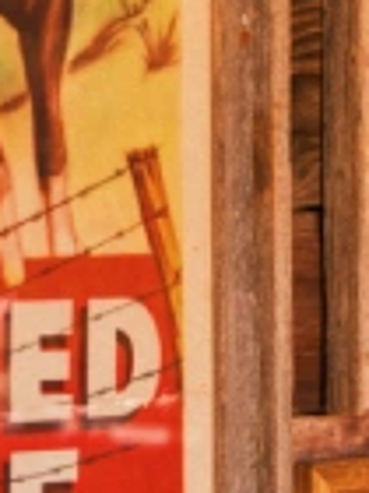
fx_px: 4406
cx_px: 306
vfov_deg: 6.4
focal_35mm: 310
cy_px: 2
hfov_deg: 4.8
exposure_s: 1/58
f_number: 1.6
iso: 125
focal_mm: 27
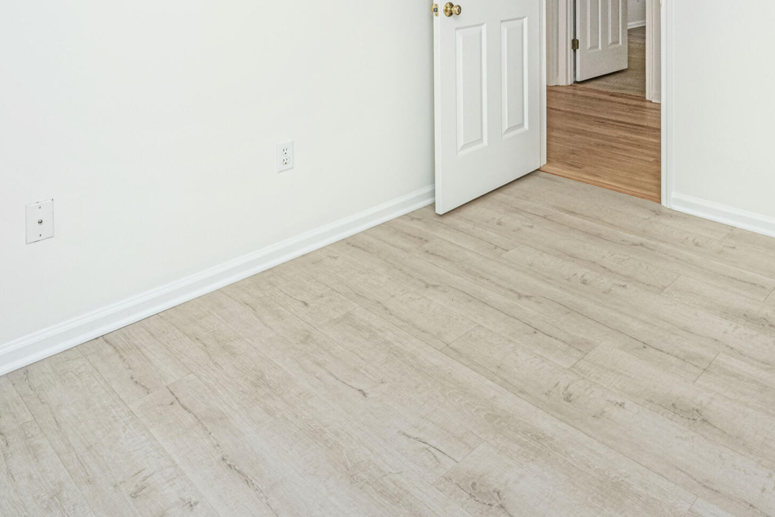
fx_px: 624
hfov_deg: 62.0
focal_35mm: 29
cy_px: -7
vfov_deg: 39.3
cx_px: 519
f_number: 6.3
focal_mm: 14
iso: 400
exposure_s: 1/200
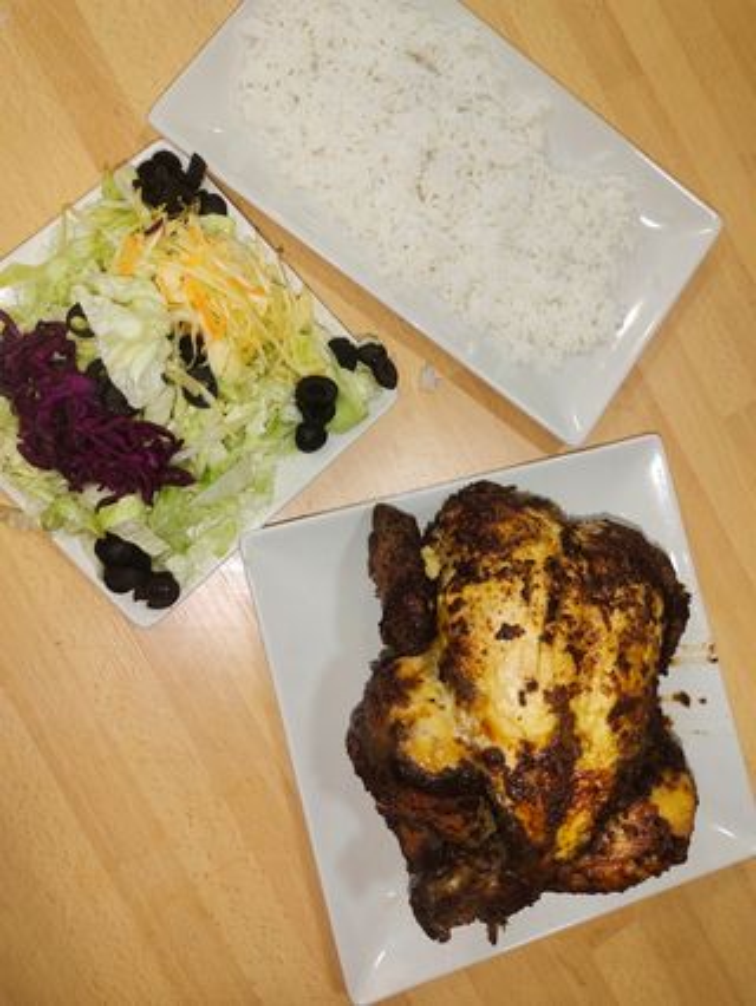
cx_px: 378
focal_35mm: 25
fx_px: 727
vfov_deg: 69.4
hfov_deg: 54.9
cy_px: 503
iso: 241
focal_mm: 5.42
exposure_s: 1/100
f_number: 1.89
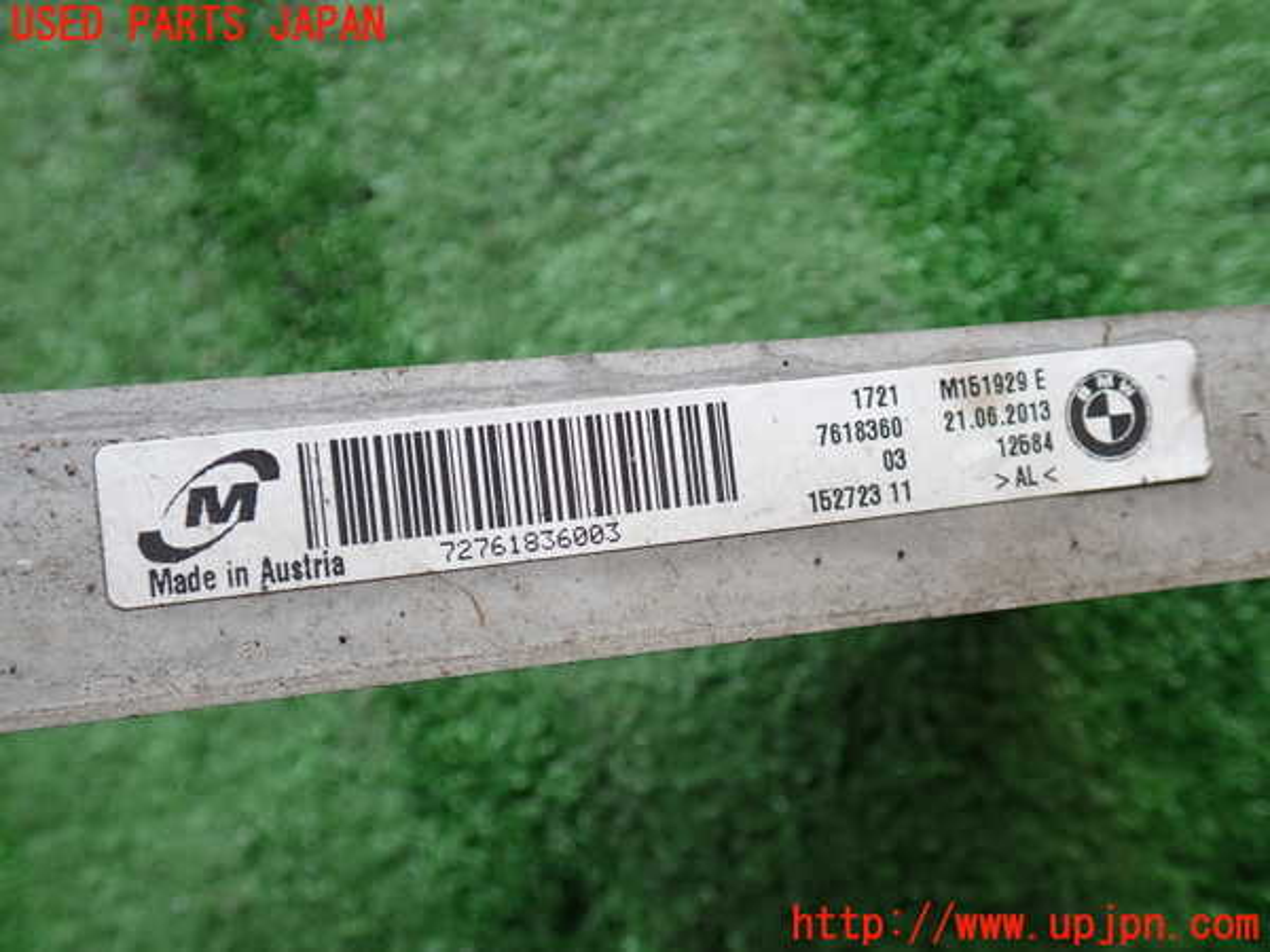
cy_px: 476
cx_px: 635
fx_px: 1174
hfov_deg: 56.8
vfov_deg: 44.2
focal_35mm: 32
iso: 100
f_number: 2.4
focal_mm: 5.79
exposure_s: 1/60
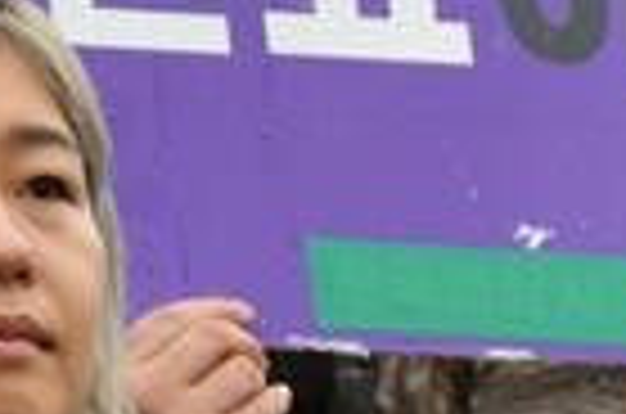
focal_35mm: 610
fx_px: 10578
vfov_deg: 2.2
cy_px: 200
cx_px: -1180
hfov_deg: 3.3
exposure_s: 1/320
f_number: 5
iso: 500
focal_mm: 55
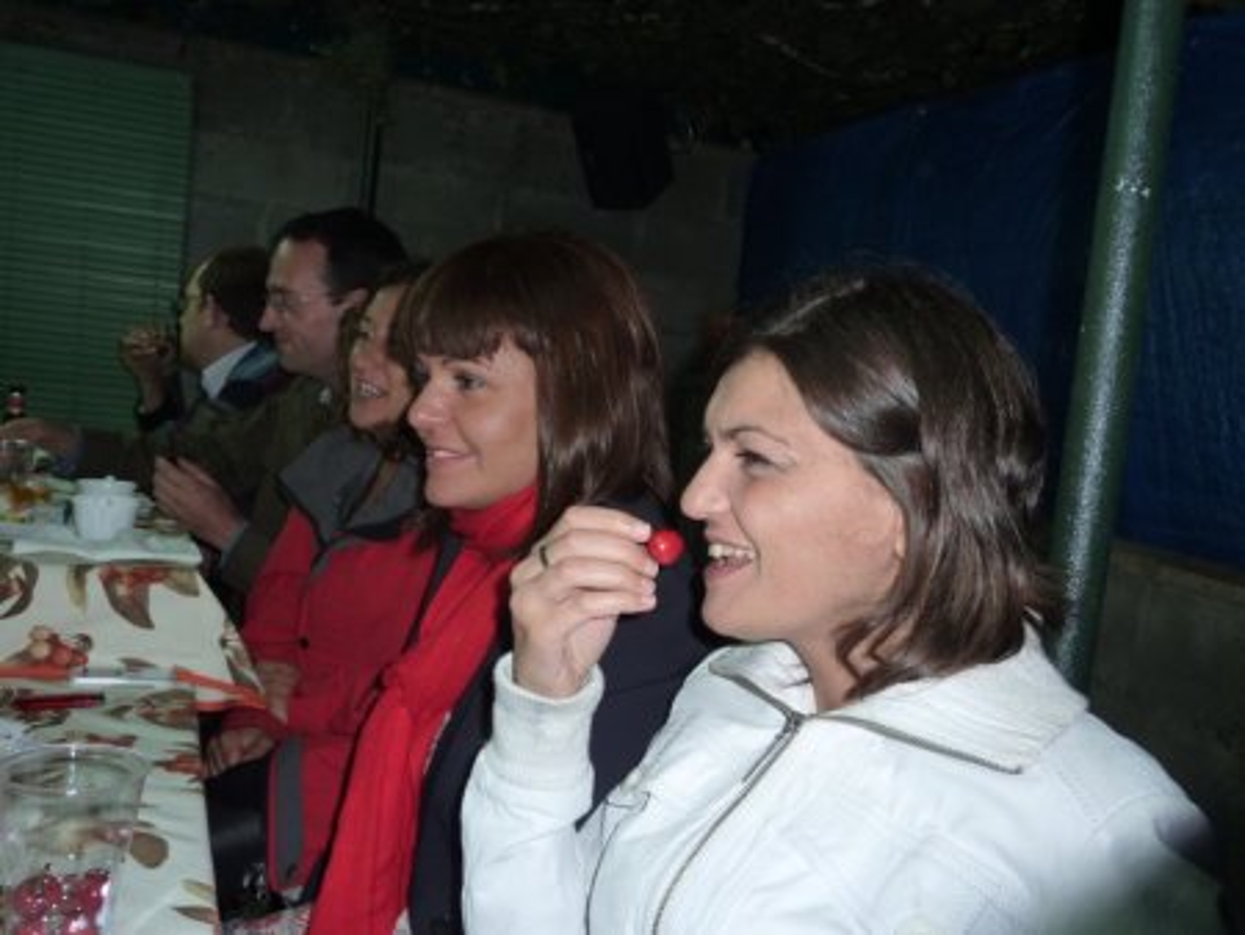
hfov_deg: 56.8
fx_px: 1152
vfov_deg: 44.2
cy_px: 468
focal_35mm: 32
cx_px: 622
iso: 125
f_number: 3.5
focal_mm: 5.3
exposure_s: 1/30
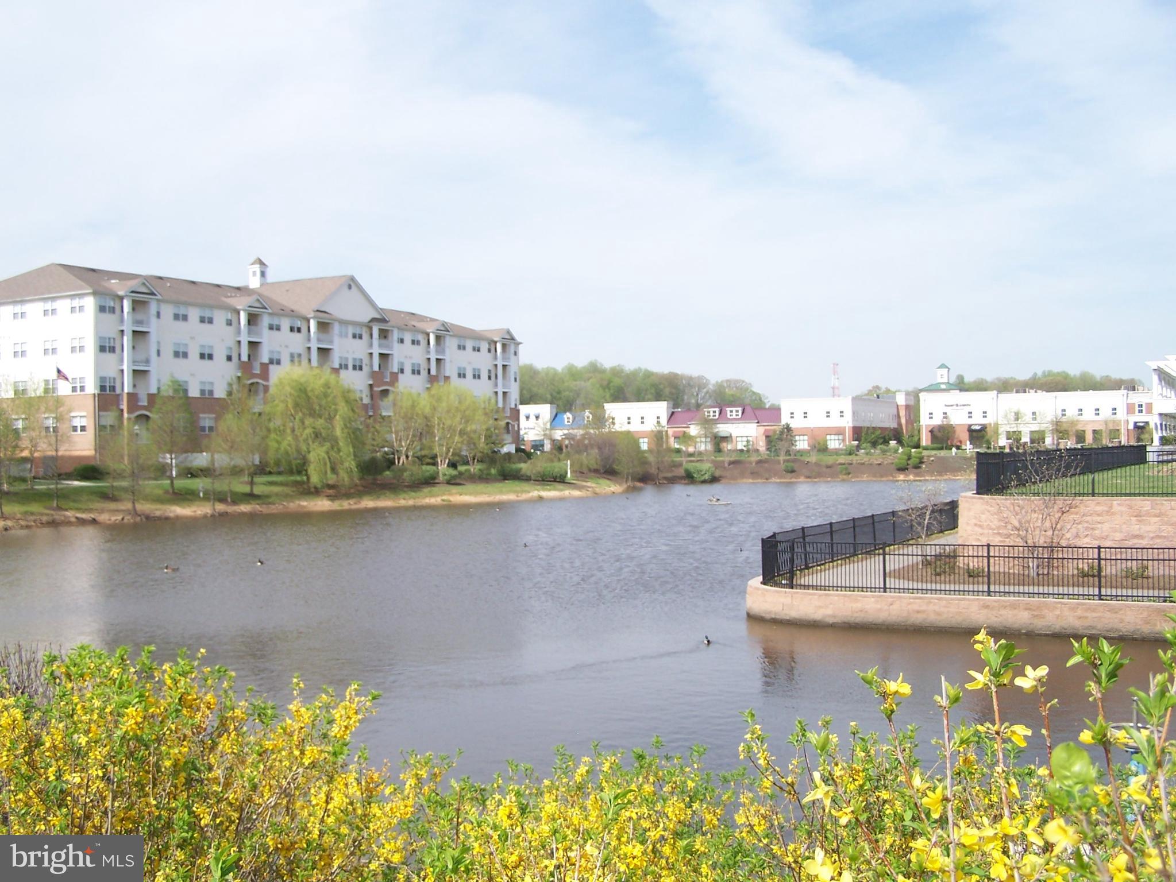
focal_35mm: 38
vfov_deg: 37.7
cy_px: 441
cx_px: 588
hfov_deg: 49.0
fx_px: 1291
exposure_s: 1/1000
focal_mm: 6.3
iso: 80
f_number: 2.8
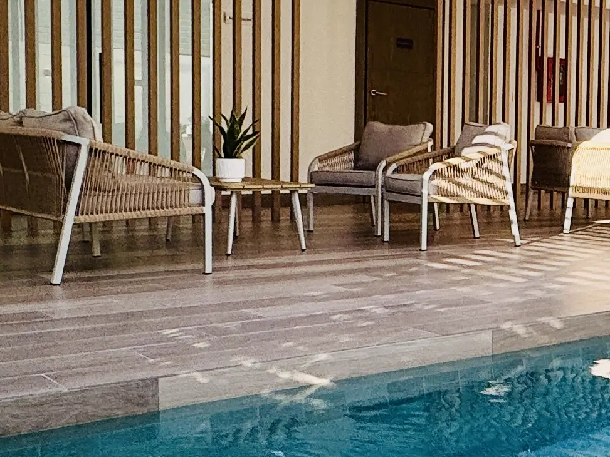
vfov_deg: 25.2
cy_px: 206
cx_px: 704
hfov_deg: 29.3
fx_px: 1022
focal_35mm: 58
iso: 40
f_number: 2.2
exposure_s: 1/652
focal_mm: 2.22
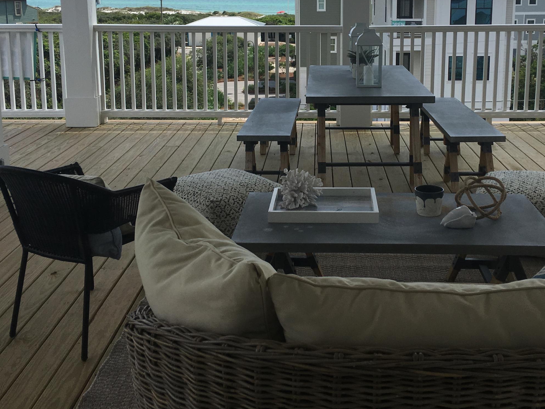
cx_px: 307
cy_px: 112
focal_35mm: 44
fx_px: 693
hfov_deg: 42.9
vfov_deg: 32.4
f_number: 2.2
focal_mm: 4.15
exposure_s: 1/2079
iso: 25
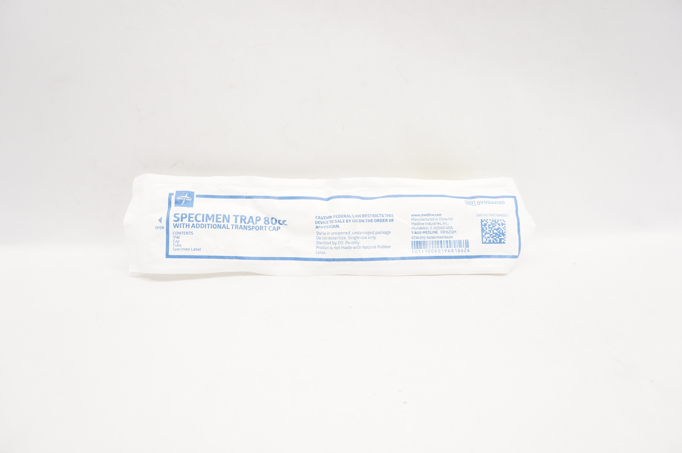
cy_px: 226
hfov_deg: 67.4
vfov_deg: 47.8
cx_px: 341
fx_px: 511
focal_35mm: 27
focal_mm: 18
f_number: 6.3
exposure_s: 1/50
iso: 400
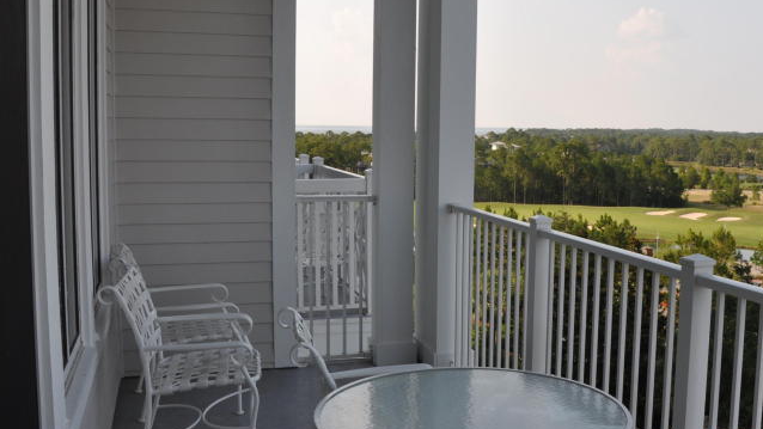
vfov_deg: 29.7
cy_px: 191
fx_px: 809
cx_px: 492
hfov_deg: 49.8
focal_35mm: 40
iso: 200
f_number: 11
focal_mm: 18
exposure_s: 1/125
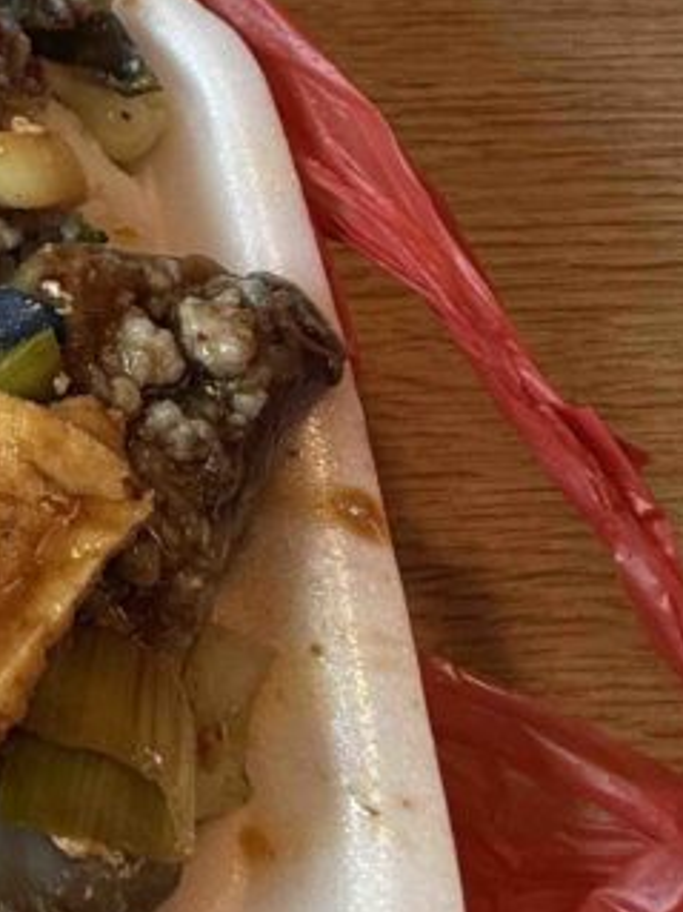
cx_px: -397
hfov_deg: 23.8
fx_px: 1185
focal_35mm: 45
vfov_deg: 38.1
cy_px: 31
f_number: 2.2
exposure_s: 1/99
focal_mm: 2.22
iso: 125
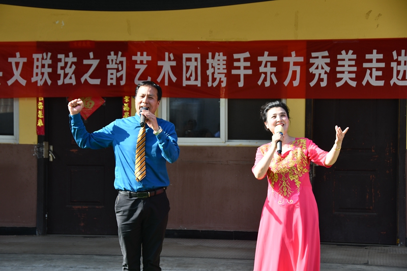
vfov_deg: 14.7
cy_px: 136
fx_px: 1051
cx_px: 204
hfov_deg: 21.9
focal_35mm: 93
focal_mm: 62
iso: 200
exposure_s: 1/250
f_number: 7.1
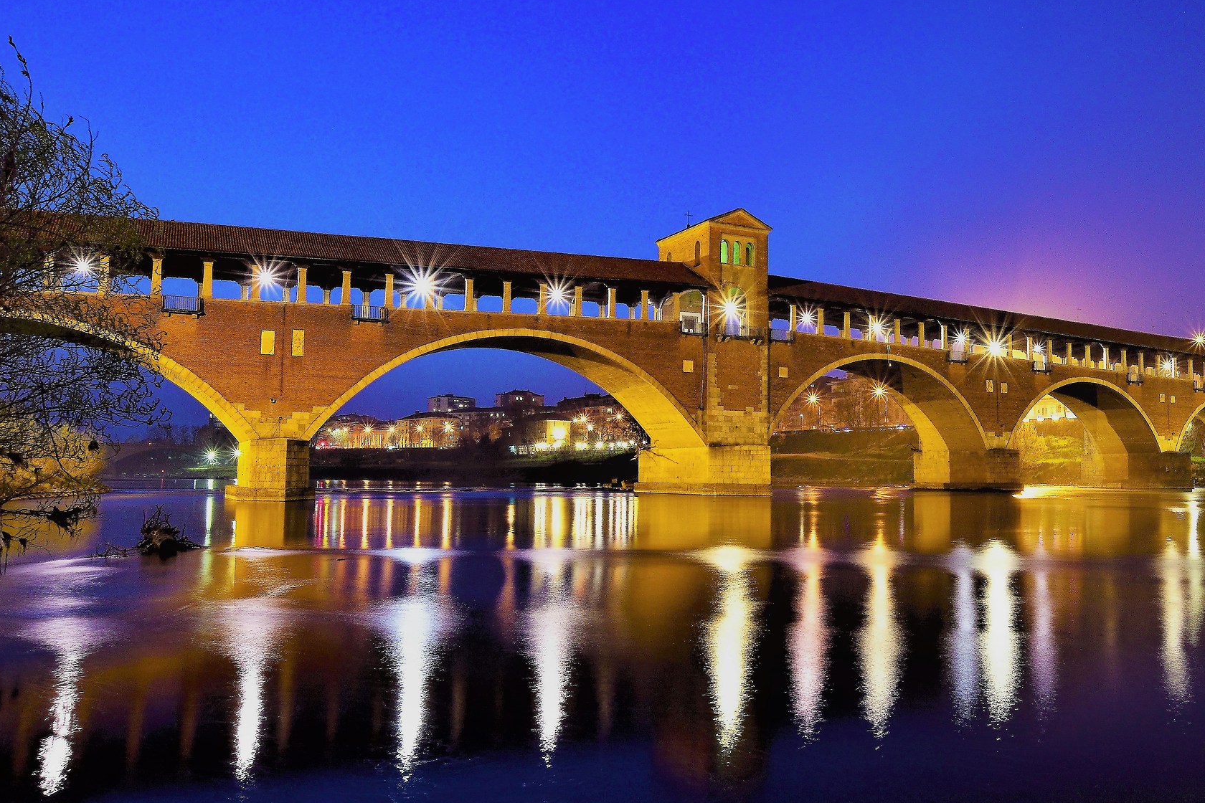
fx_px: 1004
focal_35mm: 30
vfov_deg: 43.6
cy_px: 384
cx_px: 785
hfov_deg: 60.7
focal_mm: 14
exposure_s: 25
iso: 100
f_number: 11
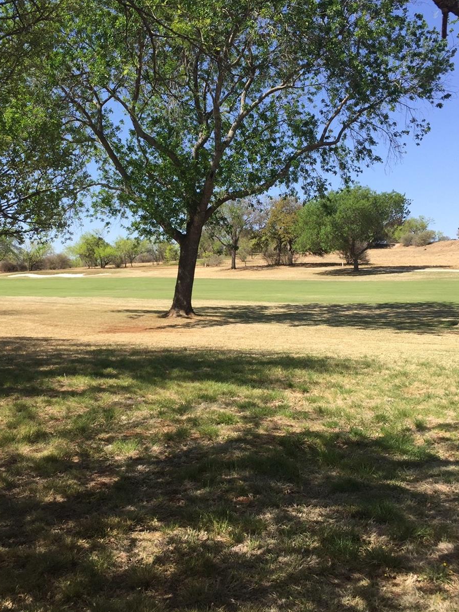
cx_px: 197
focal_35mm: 37
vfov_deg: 50.1
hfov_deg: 38.6
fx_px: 654
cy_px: 291
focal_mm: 4.15
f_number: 2.2
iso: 32
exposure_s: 1/1236
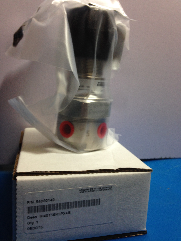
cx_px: 90
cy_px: 120
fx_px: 230
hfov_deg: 42.9
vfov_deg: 55.4
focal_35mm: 33
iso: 80
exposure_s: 1/20
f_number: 2.4
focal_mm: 4.12
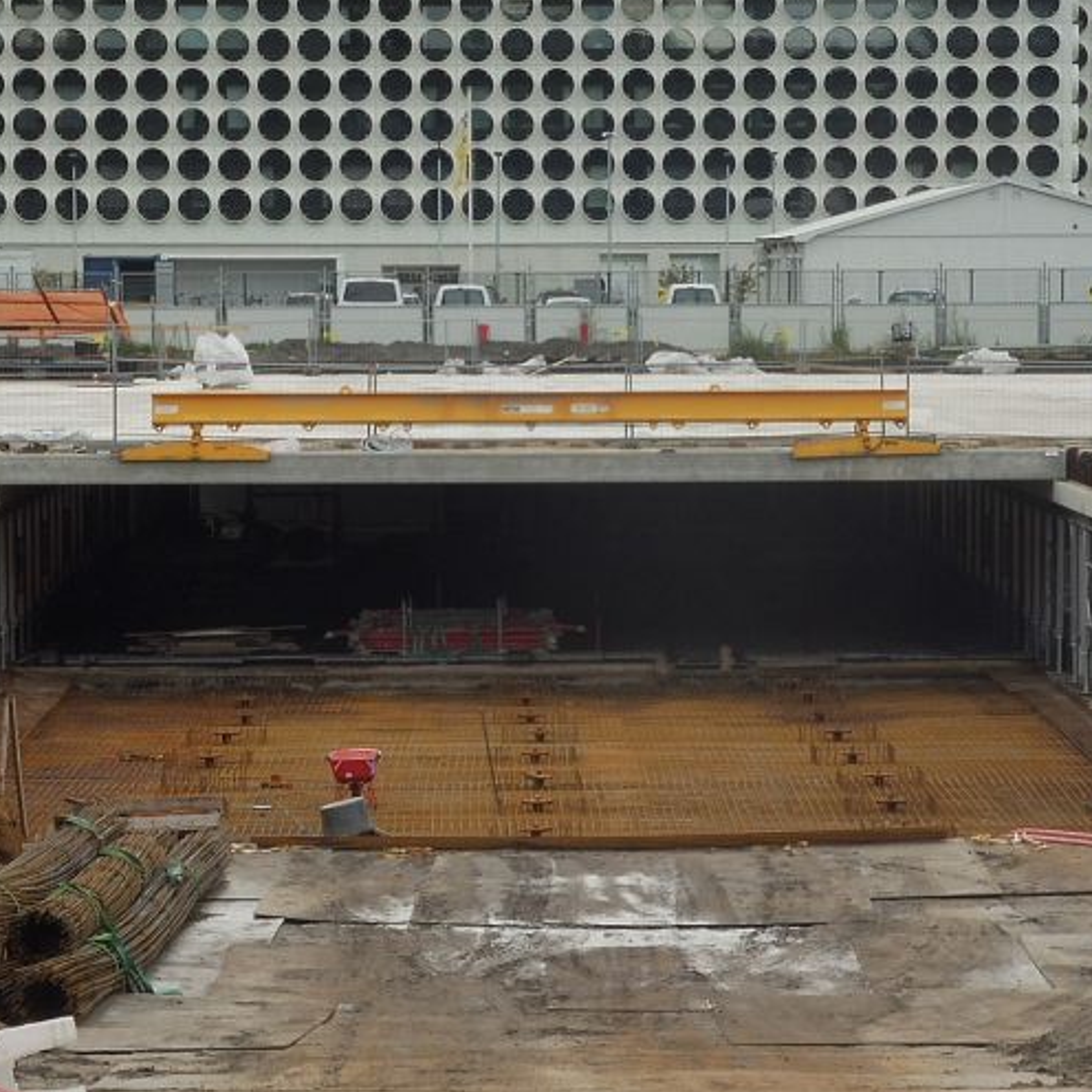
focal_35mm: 186
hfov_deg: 9.4
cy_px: 502
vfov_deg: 9.4
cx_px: 588
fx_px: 6638
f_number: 7.1
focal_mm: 18.2
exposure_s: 1/125
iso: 100
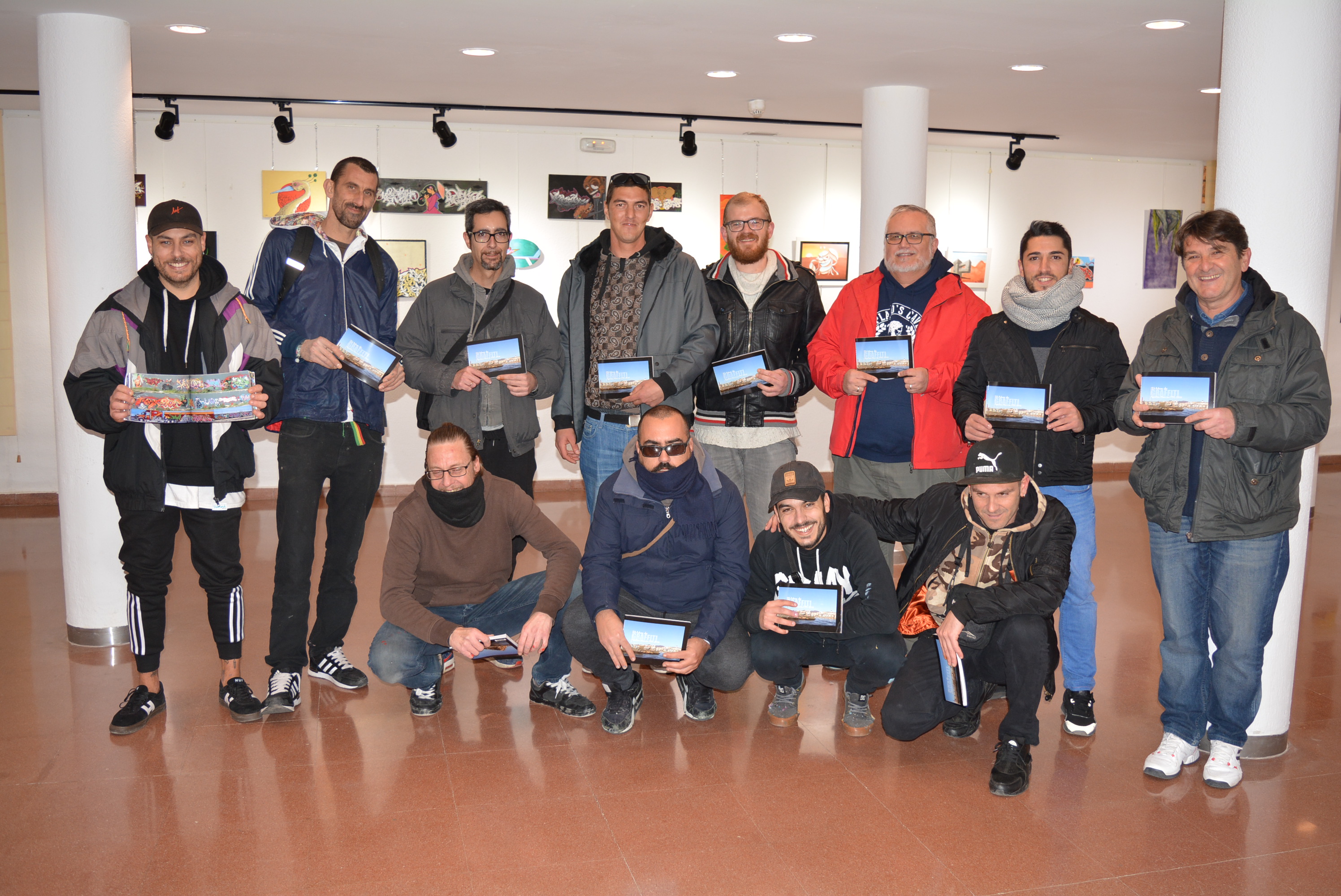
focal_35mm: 33
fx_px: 1230
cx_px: 670
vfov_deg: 40.0
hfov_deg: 57.2
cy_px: 448
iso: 400
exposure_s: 1/60
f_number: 4
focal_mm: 22
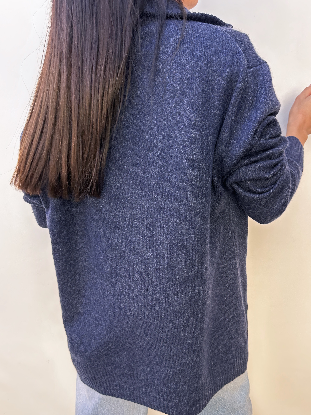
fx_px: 287
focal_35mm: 24
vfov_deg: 71.6
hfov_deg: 56.8
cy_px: 208
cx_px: 156
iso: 80
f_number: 1.78
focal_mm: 6.86
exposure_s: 1/180
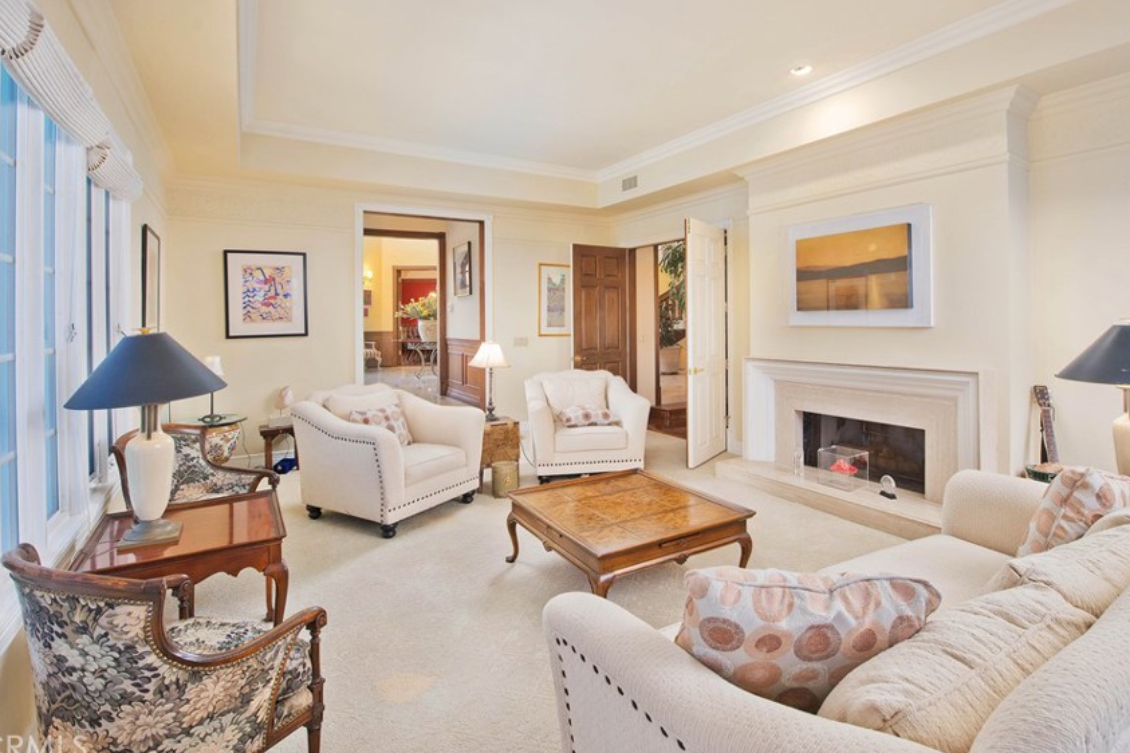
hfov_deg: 93.3
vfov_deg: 69.9
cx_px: 562
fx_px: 534
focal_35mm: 17
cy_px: 309
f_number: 7.1
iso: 400
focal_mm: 14
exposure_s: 1/10
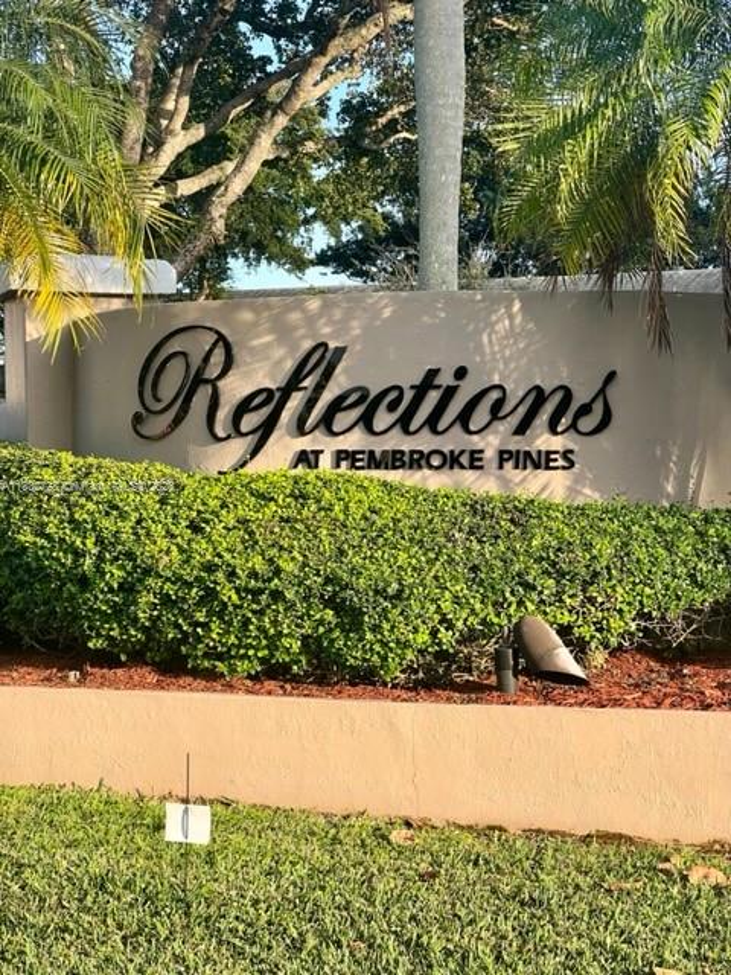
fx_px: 2168
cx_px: 366
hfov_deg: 19.1
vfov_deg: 25.3
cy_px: 488
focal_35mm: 77
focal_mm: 9
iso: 32
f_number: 2.8
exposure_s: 1/145
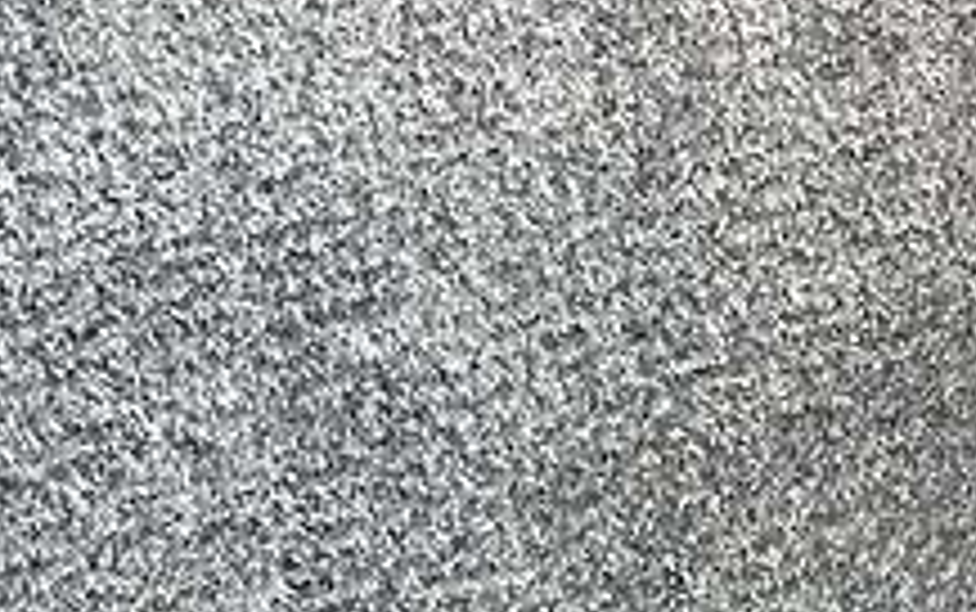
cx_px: 1421
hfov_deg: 10.0
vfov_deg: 6.3
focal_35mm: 203
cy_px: -594
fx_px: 5404
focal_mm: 6
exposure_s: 1/36
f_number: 2
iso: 400
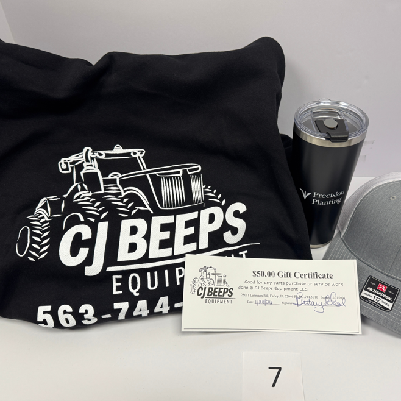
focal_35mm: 29
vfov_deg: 55.6
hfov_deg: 55.4
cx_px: 230
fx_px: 380
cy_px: 197
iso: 160
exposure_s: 1/120
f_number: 1.78
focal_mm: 6.76
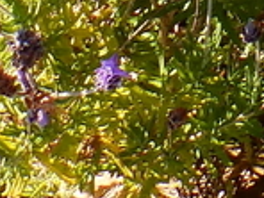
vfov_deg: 7.2
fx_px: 1297
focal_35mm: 170
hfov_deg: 10.9
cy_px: -507
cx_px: 471
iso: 80
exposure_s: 1/200
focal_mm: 4
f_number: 4.5
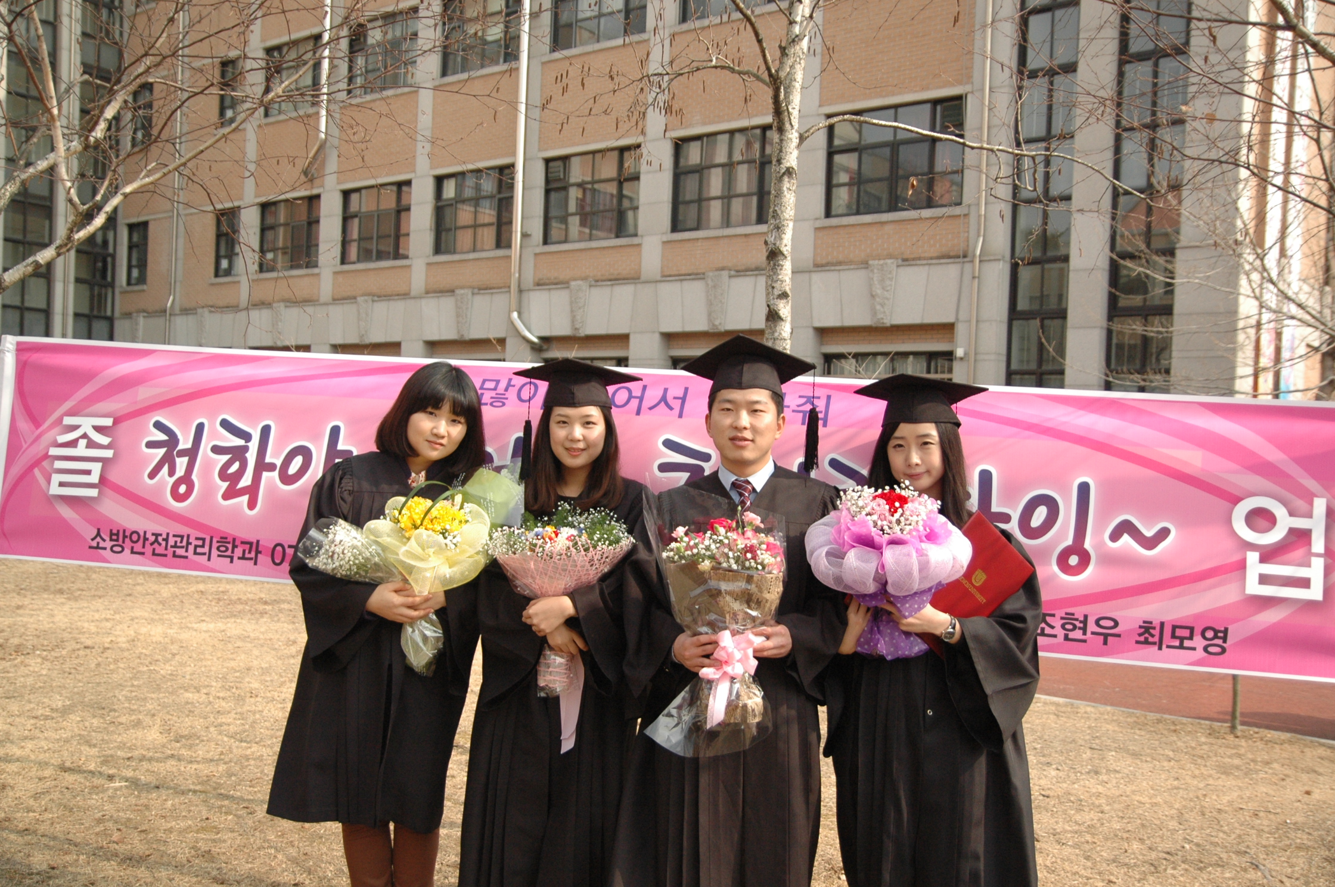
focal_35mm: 33
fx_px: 1222
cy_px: 444
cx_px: 668
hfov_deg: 57.3
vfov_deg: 39.9
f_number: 2.8
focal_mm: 22
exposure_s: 1/5000
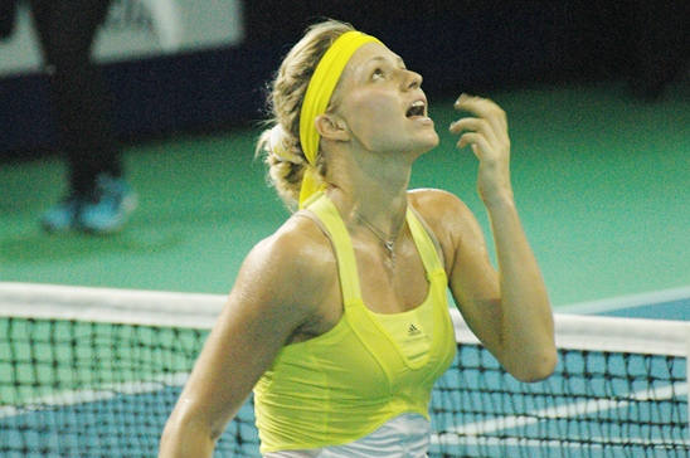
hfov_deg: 4.6
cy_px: 229
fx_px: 8615
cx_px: 345
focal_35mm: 450
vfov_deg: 3.0
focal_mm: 300
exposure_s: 1/200
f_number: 5.6
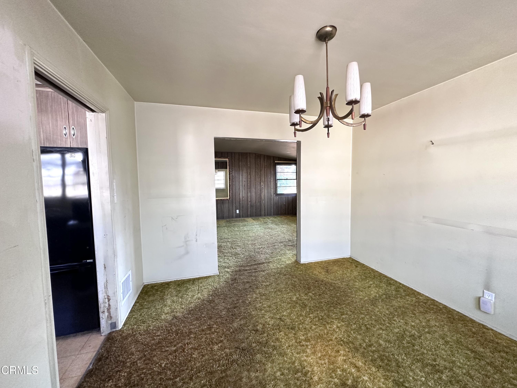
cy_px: 194
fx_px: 209
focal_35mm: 14
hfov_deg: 102.1
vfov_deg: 85.7
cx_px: 258
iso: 200
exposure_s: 1/99
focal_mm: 2.22
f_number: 2.2
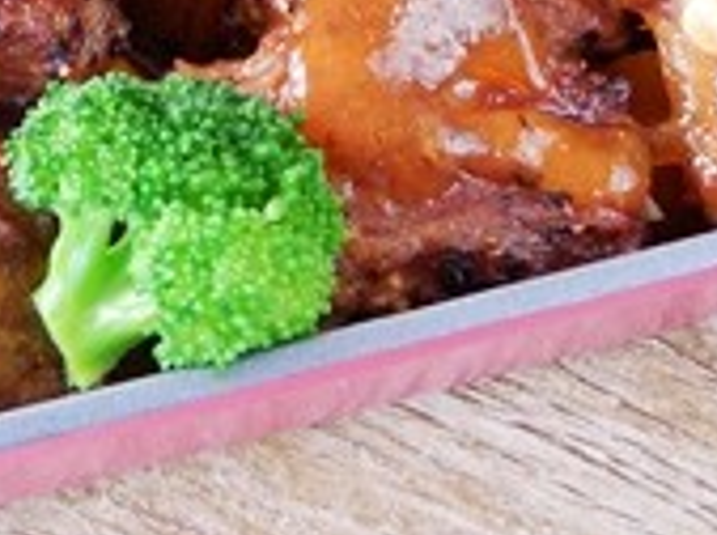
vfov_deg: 15.7
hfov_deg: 21.9
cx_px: 178
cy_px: -170
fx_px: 1840
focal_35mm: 89
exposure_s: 1/30
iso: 400
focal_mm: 4.5
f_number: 3.4
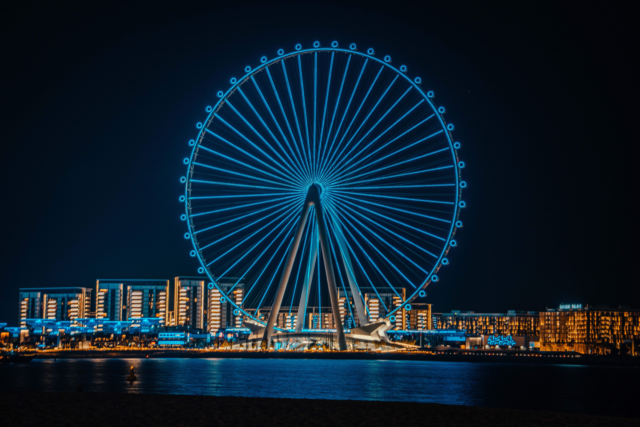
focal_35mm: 102
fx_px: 1813
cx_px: 320
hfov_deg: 20.0
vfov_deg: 13.4
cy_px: 214
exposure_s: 2.5
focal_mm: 102
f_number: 4.5
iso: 100
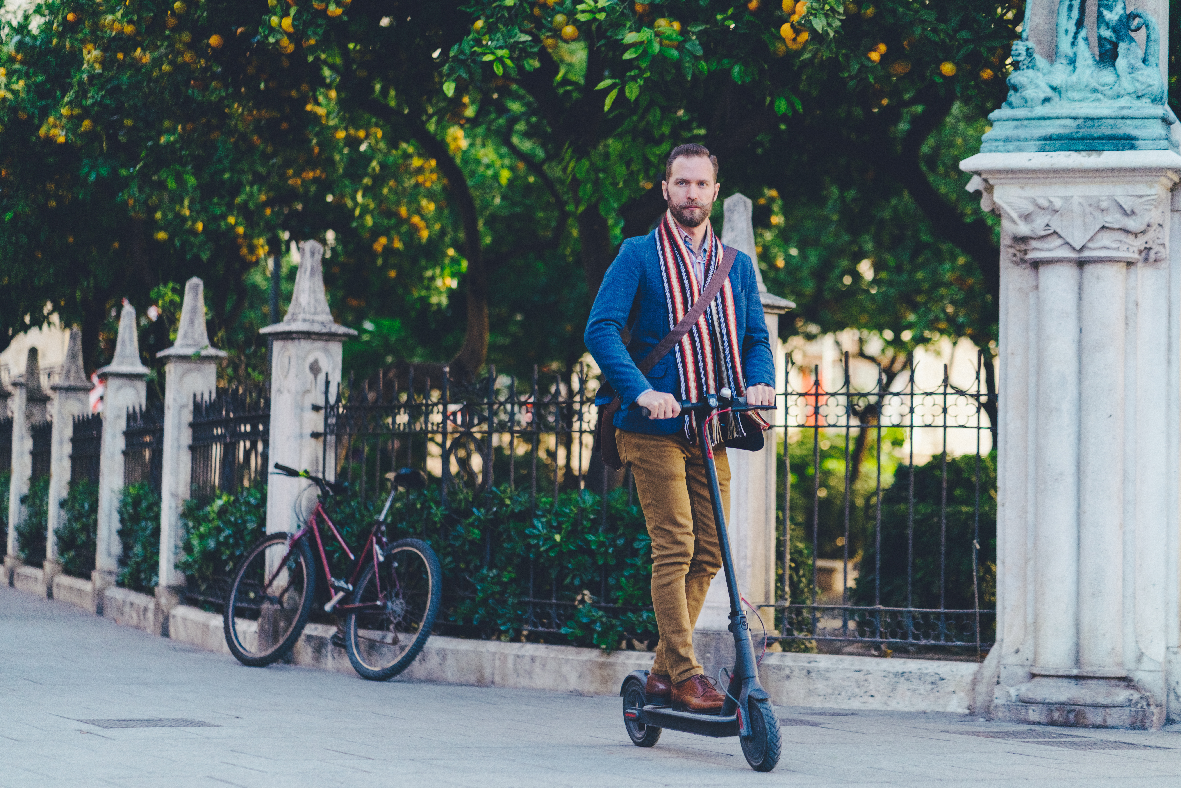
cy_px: 394
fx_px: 2789
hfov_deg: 23.9
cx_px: 590
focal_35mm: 85
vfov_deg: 16.1
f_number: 1.8
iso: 400
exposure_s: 1/4000
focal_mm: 85
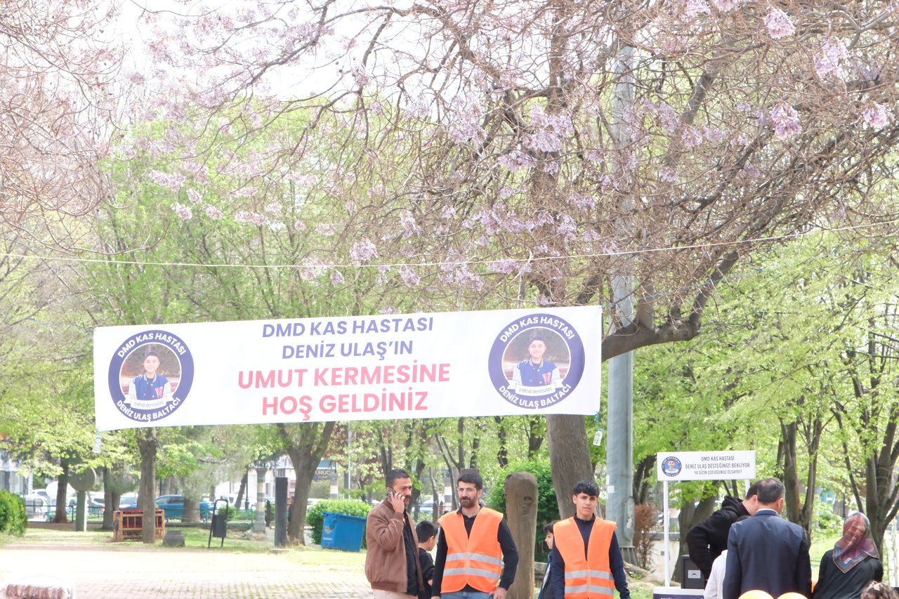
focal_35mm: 120
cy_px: 300
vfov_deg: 11.4
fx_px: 2996
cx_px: 450
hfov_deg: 17.1
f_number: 9
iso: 5000
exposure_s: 1/1250
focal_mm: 80
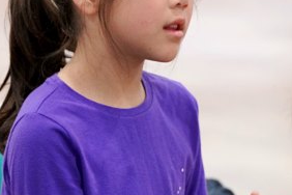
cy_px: 33
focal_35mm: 639
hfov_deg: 3.2
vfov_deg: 2.2
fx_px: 5183
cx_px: 156
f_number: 4
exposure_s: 1/250
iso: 3200
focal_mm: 200
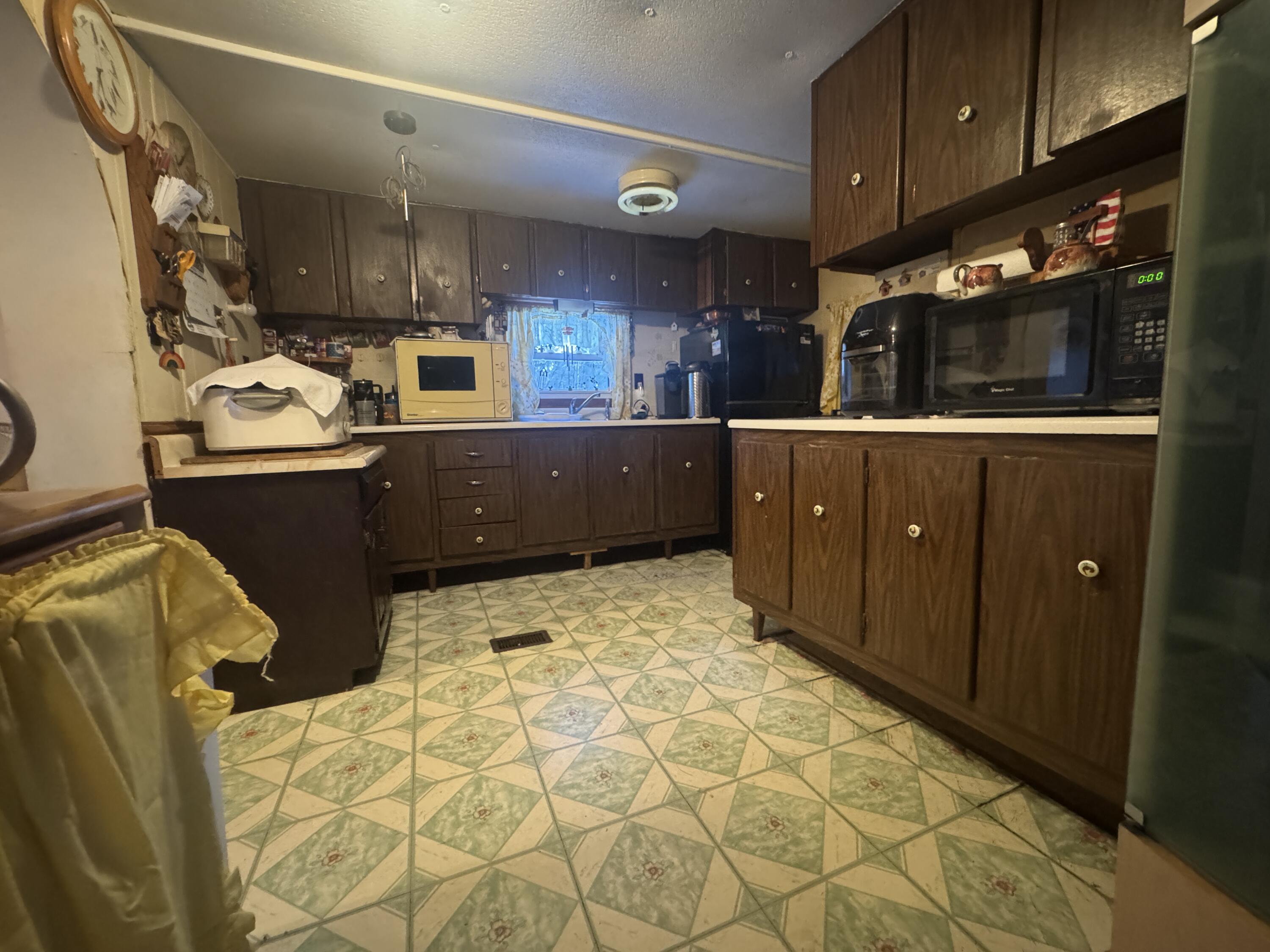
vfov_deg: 85.7
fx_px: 514
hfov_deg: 102.1
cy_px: 476
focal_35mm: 14
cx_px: 635
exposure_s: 1/40
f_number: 2.2
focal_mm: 2.22
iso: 1250
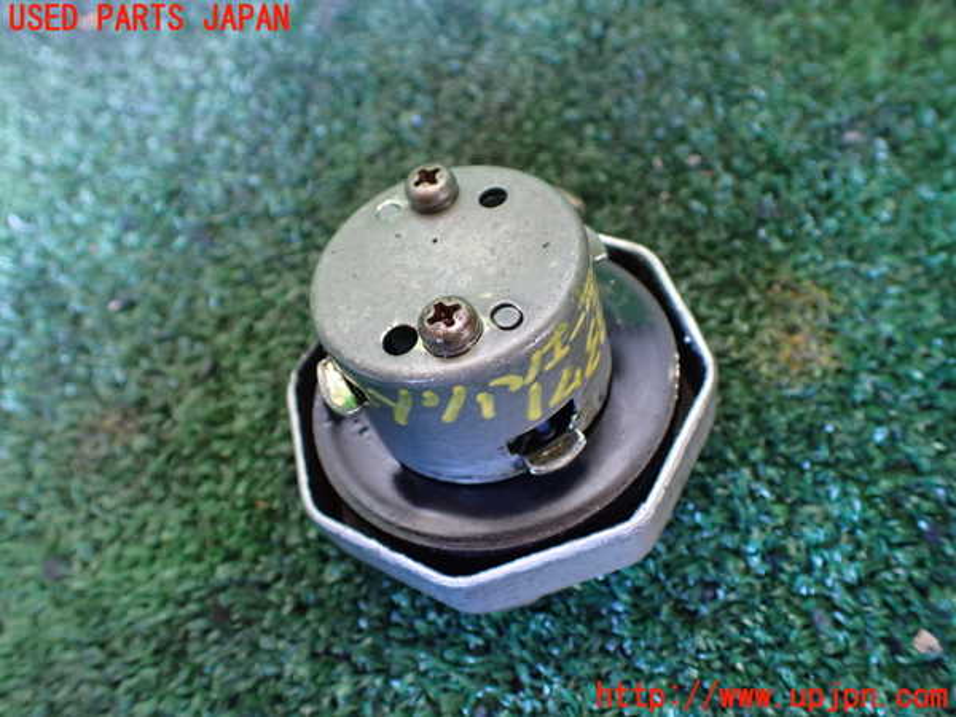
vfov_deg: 46.8
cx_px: 478
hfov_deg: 60.0
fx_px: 829
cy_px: 358
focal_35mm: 30
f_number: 2.3
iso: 800
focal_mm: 5.4
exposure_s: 1/30
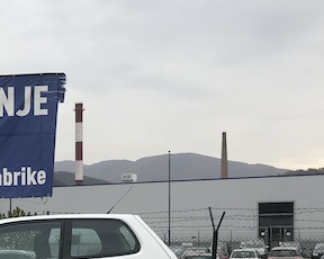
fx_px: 728
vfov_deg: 19.6
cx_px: -75
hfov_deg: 22.8
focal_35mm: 76
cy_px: 259
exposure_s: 1/887
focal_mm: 3.99
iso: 20
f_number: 1.8
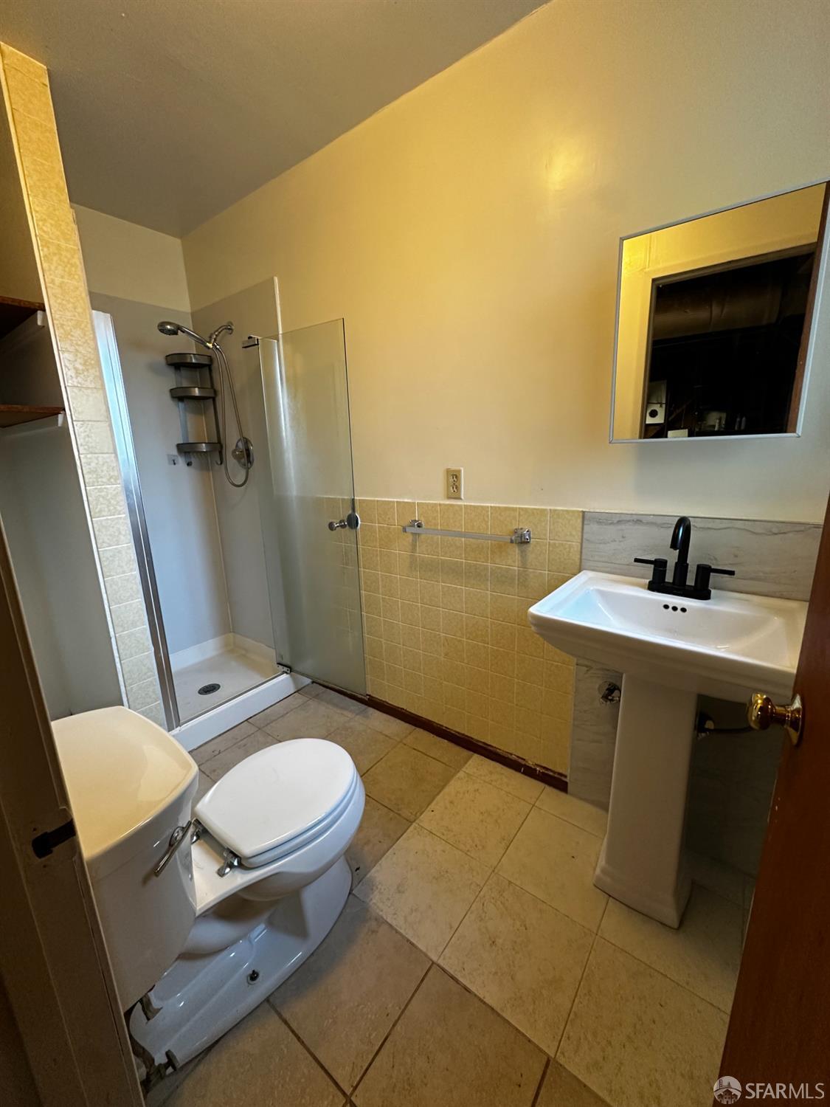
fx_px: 448
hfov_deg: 85.7
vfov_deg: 102.1
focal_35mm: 14
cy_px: 554
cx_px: 415
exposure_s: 1/60
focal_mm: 2.22
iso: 200
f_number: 2.2
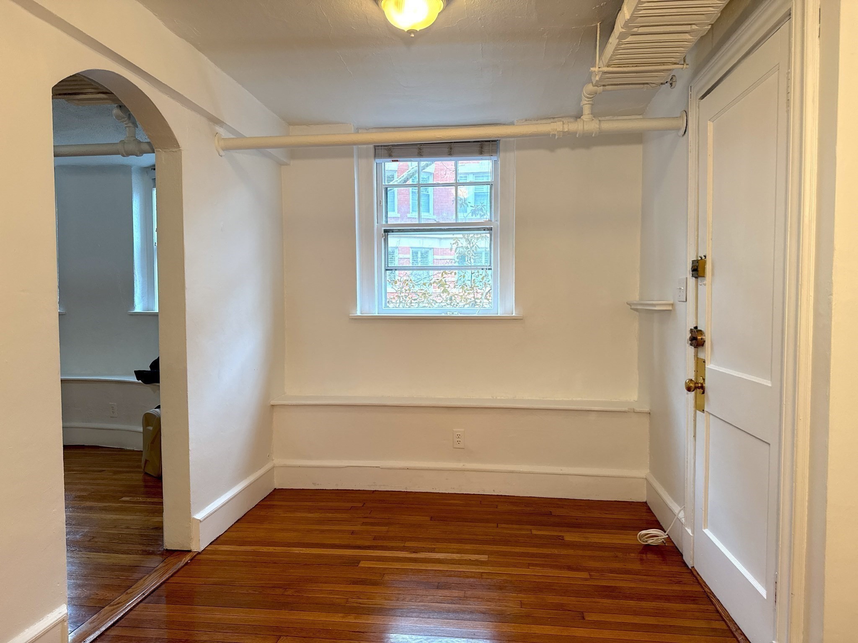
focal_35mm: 24
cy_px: 322
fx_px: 595
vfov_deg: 56.8
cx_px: 429
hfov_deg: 71.6
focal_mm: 6.76
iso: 125
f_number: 1.78
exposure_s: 1/120
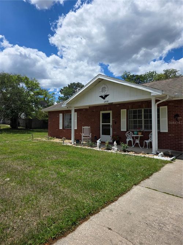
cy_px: 122
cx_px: 92
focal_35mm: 23
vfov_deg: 73.9
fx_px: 162
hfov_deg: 58.9
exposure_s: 1/7944
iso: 64
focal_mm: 6.3
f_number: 1.7
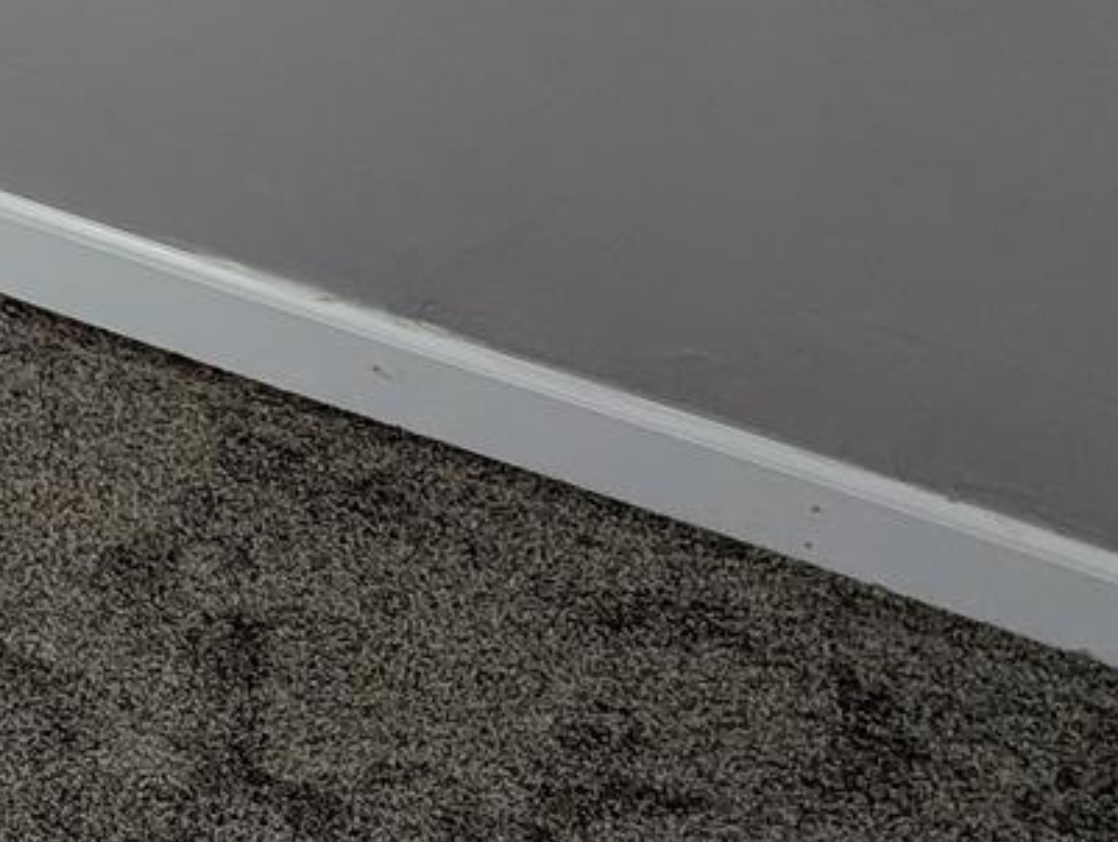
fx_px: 3946
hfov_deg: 12.3
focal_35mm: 122
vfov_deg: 10.7
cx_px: -1667
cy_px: -1079
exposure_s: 1/24
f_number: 1.85
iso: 31
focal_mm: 6.81
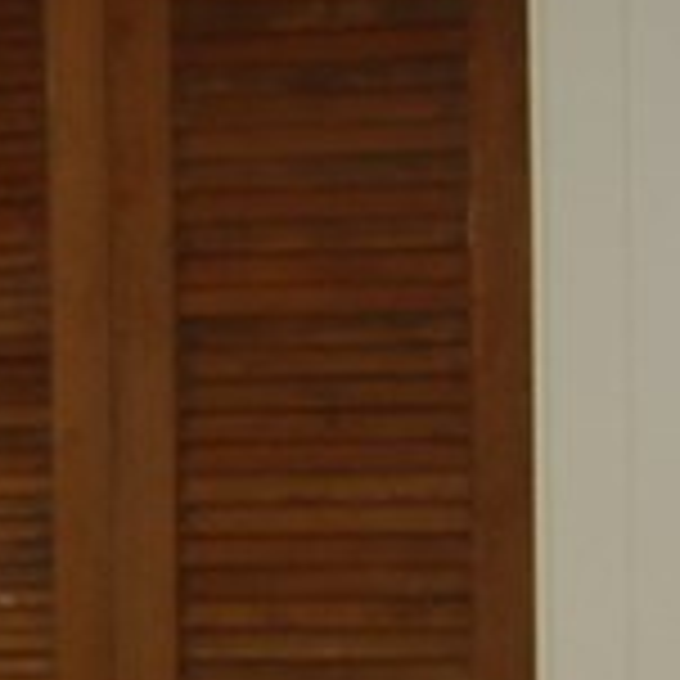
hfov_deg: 9.1
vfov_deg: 9.5
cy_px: 648
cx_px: -574
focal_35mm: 183
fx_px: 4067
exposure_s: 1/60
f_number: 3.8
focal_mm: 20
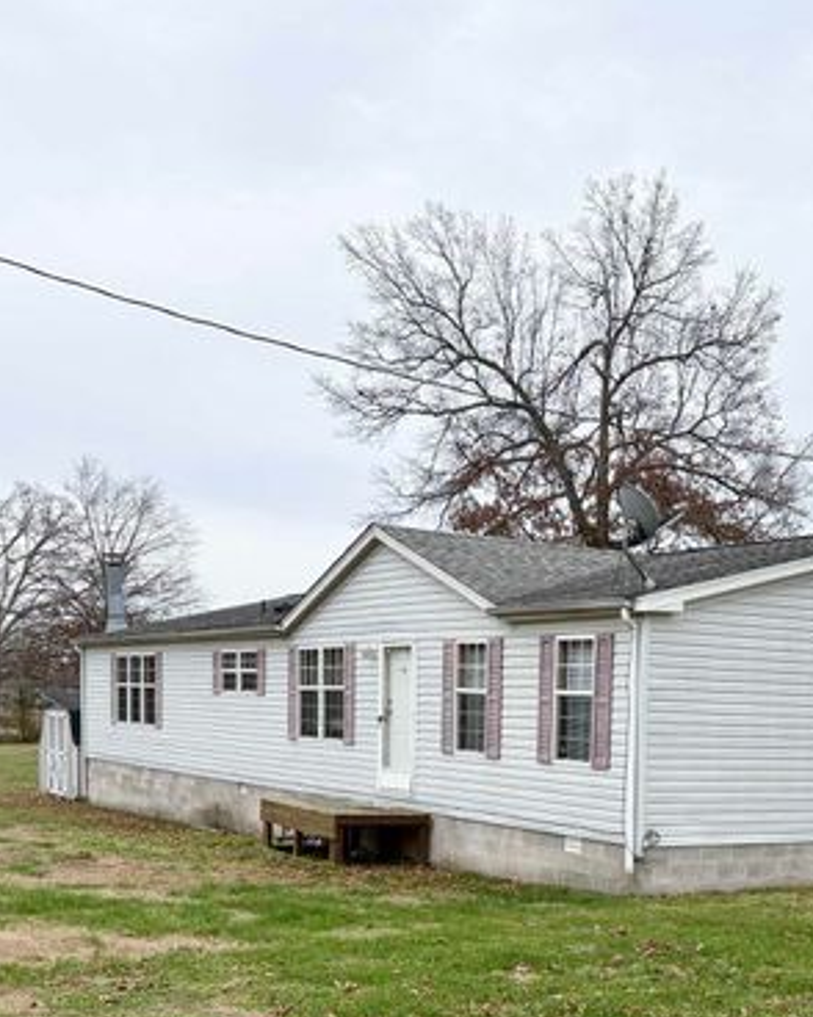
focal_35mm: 46
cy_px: 822
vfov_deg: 38.7
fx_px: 1385
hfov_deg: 32.2
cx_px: 595
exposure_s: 1/1016
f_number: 1.6
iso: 50
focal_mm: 5.96
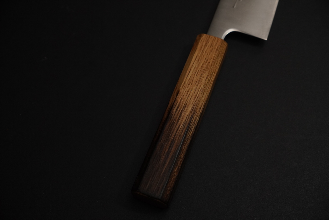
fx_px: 509
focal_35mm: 56
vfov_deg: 24.4
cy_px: 110
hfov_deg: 35.8
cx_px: 164
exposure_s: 1/160
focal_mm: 37.1
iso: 1000
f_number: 5
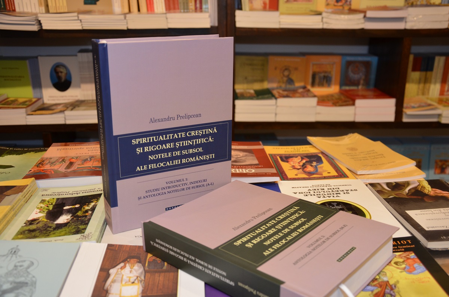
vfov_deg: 34.0
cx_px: 224
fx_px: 485
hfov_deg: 49.7
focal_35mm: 39
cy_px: 148
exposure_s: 1/60
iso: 500
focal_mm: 26
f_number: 4
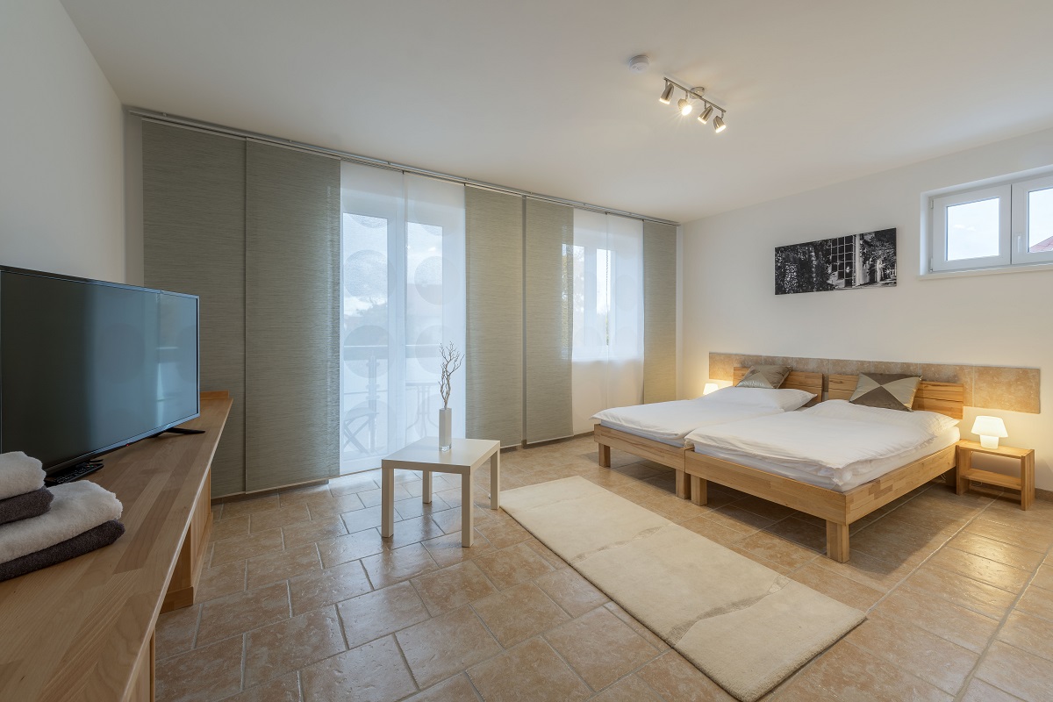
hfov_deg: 104.3
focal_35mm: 14
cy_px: 351
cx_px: 526
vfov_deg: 81.2
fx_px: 409
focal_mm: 14
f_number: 16
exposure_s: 1/2.5
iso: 100
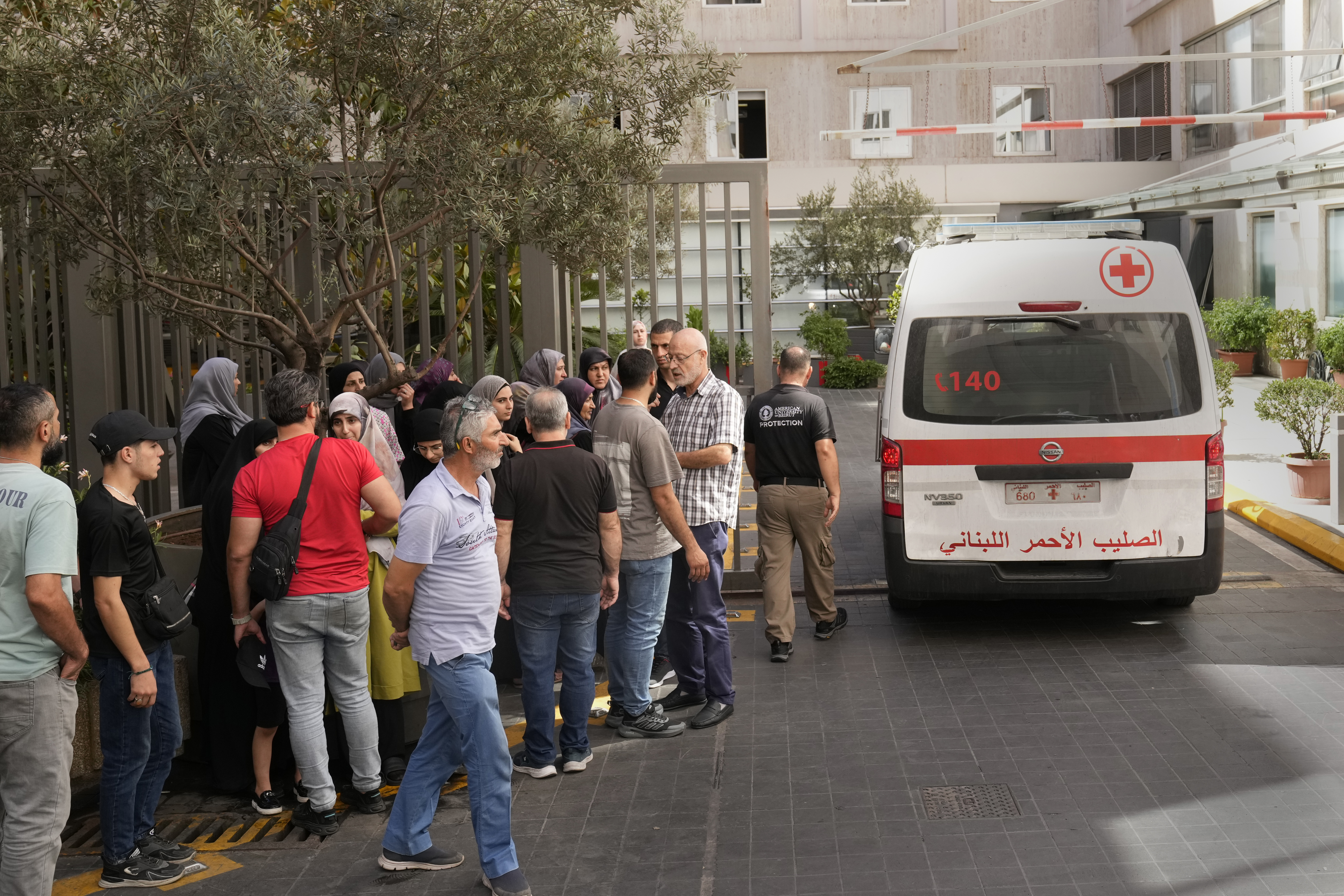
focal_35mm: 31
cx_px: 672
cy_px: 448
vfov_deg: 42.3
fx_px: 1157
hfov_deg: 60.3
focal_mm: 31
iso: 800
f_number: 5.6
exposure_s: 1/640
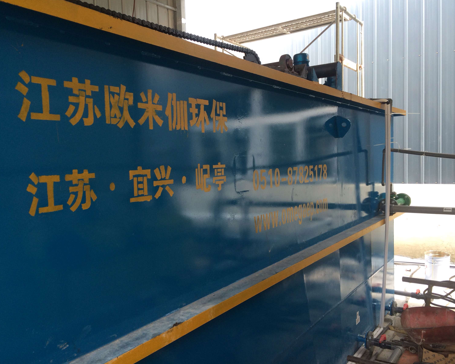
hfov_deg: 55.6
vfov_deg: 45.8
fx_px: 431
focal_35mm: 32
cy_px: 180
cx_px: 216
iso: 40
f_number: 2.2
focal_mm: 4.12
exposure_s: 1/60
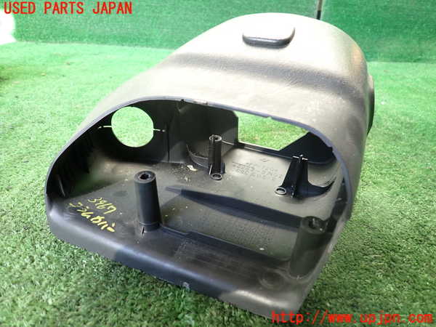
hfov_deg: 69.4
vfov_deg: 54.9
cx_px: 218
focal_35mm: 25
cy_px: 164
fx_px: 315
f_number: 2
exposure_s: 1/80
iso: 200
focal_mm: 4.5
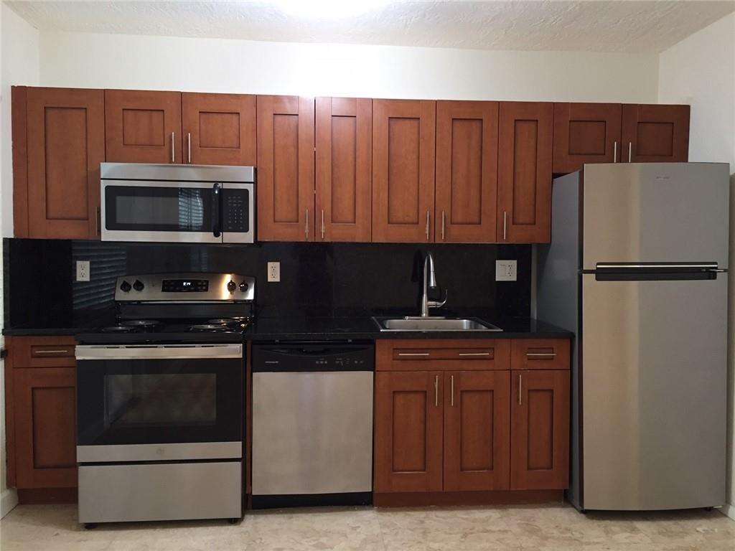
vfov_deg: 48.2
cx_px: 368
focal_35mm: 29
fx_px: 616
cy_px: 276
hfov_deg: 61.7
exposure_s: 1/30
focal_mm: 4.15
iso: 125
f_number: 2.2
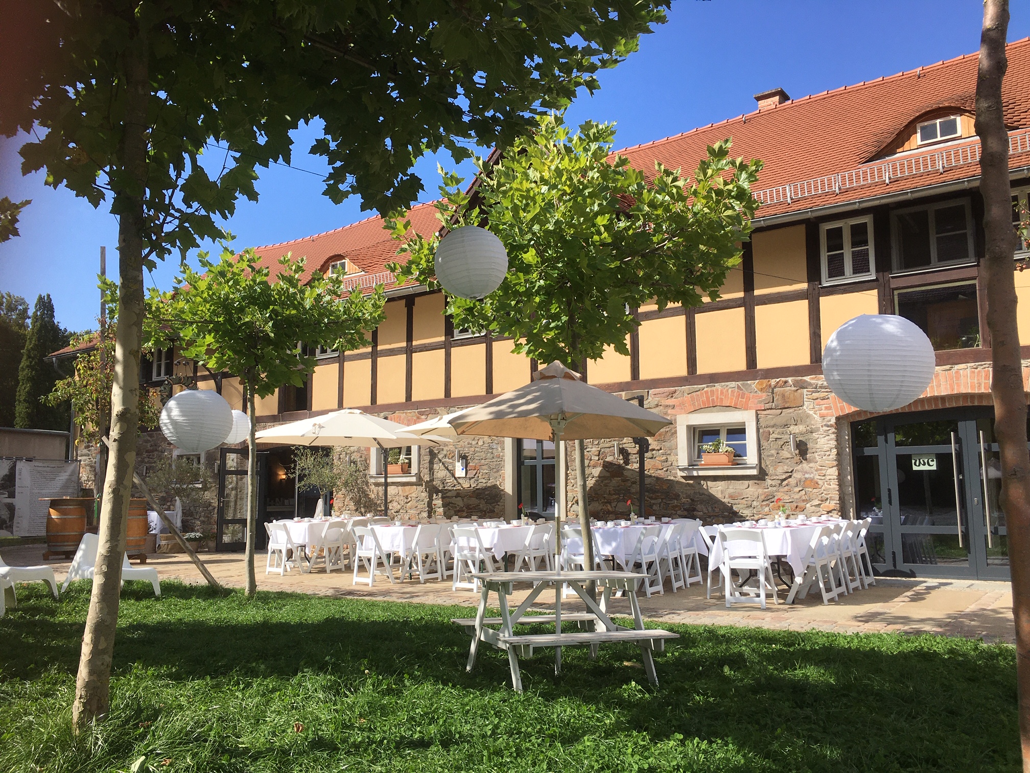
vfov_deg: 48.2
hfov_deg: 61.7
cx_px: 515
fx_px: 863
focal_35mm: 29
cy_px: 386
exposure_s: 1/1374
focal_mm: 4.15
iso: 25
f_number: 2.2
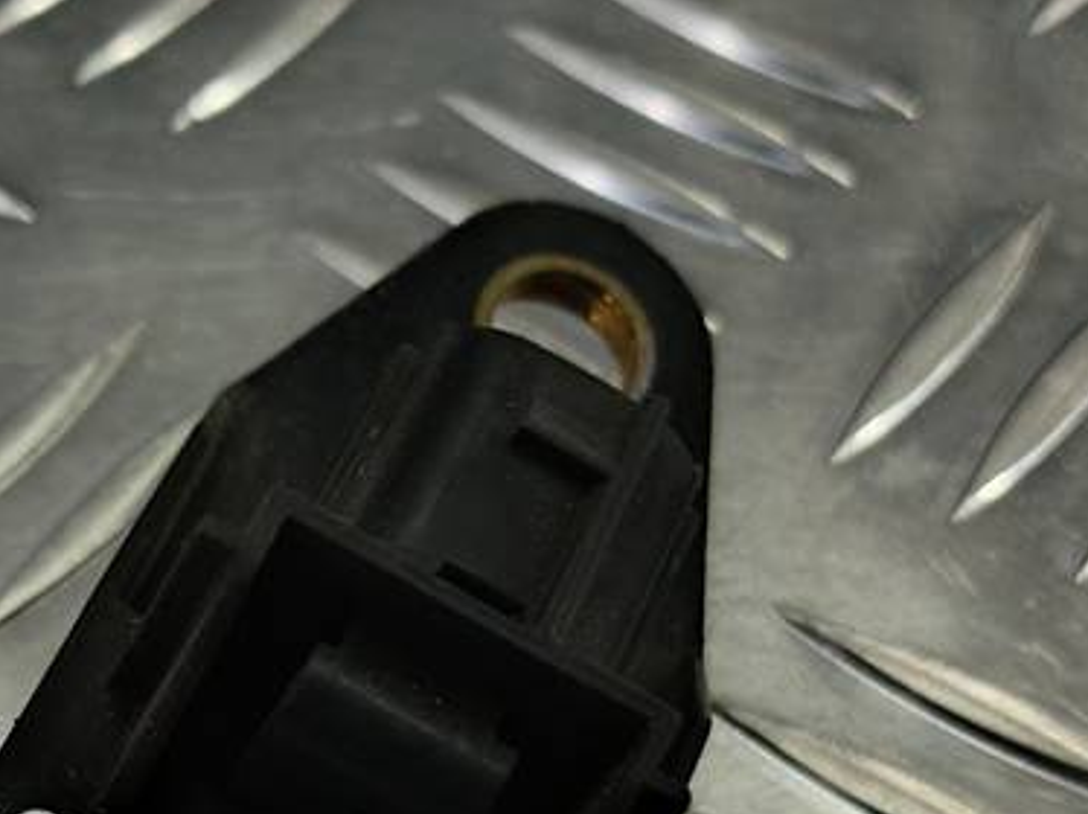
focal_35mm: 74
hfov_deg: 26.0
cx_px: 273
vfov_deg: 19.0
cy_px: 922
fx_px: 2324
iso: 135
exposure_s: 1/66.7
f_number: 1.6
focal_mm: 4.11
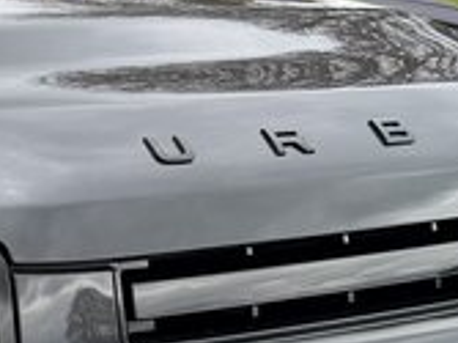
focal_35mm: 115
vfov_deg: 12.7
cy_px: 343
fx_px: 1520
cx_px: -225
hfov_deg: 15.8
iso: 80
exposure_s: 1/1211
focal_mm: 6.76
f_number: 1.78
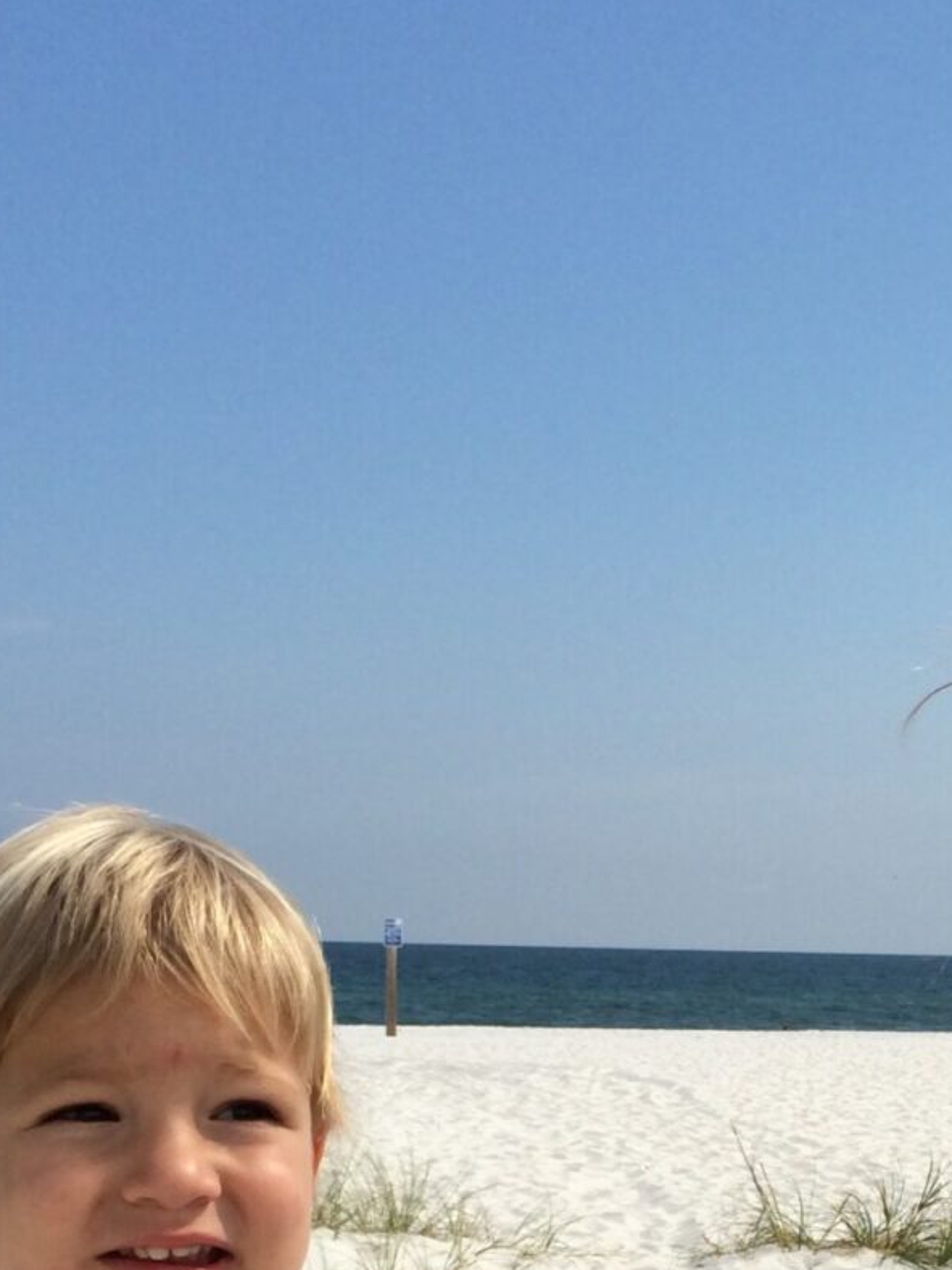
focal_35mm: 78
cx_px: 833
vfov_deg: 23.9
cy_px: 1288
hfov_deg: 18.6
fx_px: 2860
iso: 40
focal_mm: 4.12
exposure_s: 1/2933
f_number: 2.2
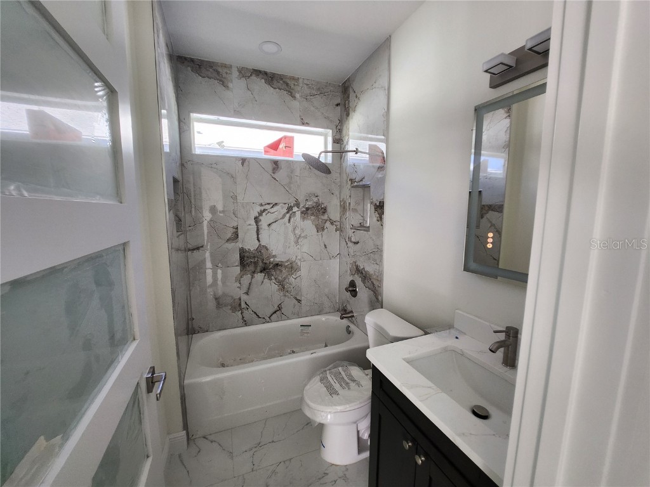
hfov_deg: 106.2
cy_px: 244
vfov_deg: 89.9
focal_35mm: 13
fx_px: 244
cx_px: 325
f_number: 2.2
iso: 100
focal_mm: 1.7
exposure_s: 1/60
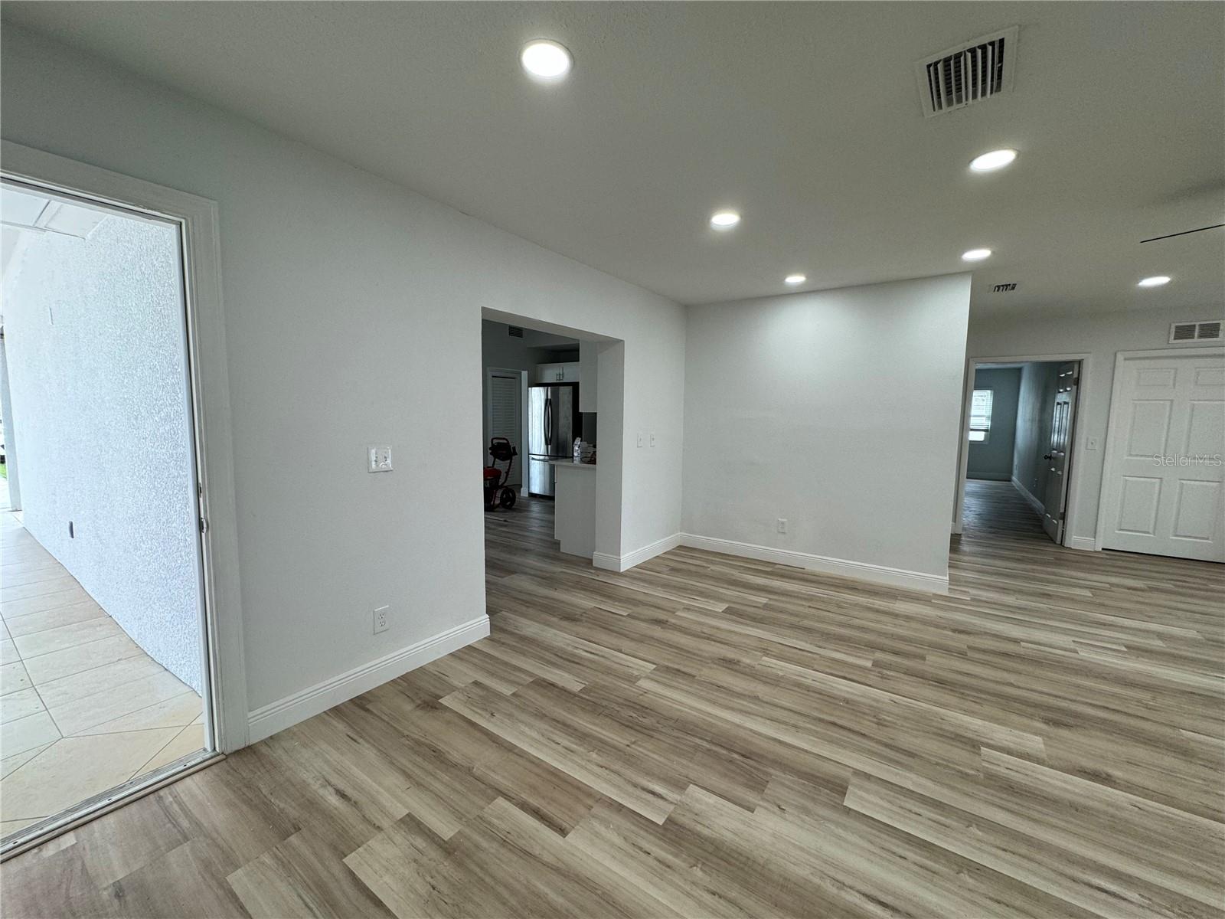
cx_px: 612
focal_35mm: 14
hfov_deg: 102.1
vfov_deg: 85.7
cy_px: 460
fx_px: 495
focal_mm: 2.22
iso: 100
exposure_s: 1/120
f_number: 2.2
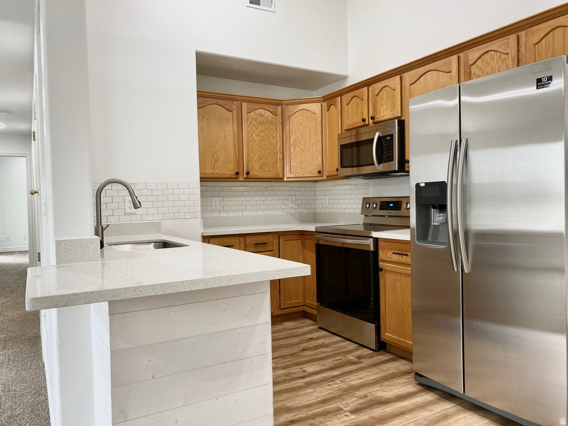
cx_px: 284
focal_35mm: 26
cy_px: 213
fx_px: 427
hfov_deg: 67.3
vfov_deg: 53.1
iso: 125
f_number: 1.8
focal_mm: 4.25
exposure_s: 1/60
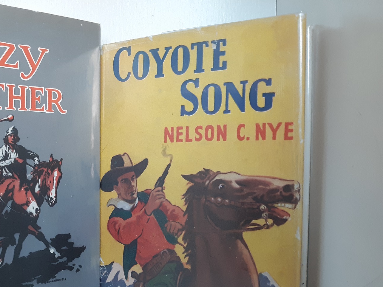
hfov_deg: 40.8
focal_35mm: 45
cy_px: 190
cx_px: 92
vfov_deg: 31.9
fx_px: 498
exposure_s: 1/24
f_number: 1.7
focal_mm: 3.7
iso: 200
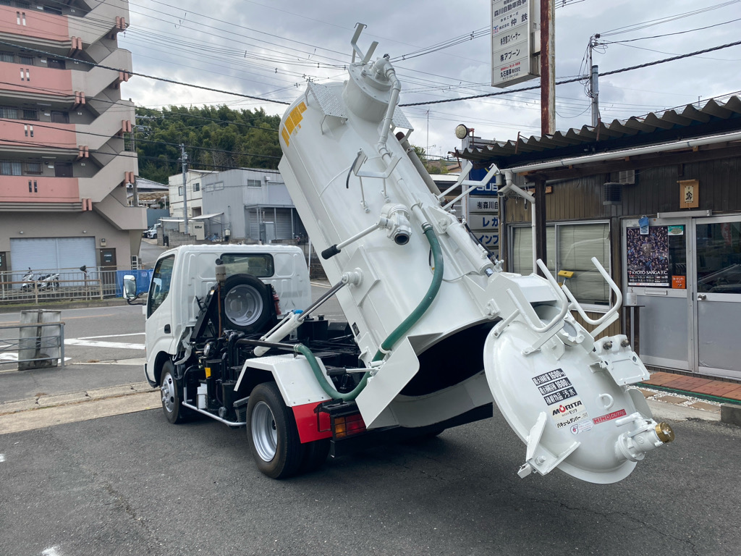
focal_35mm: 26
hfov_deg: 67.3
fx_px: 557
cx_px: 370
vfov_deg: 53.1
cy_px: 278
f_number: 1.8
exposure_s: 1/1484
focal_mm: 4.25
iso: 32
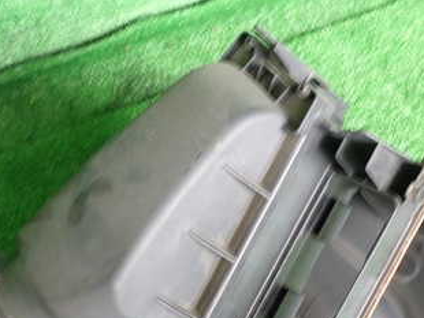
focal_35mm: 58
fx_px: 711
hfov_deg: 33.2
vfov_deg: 24.9
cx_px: 207
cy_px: 251
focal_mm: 5.4
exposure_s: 1/30
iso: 200
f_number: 2.3
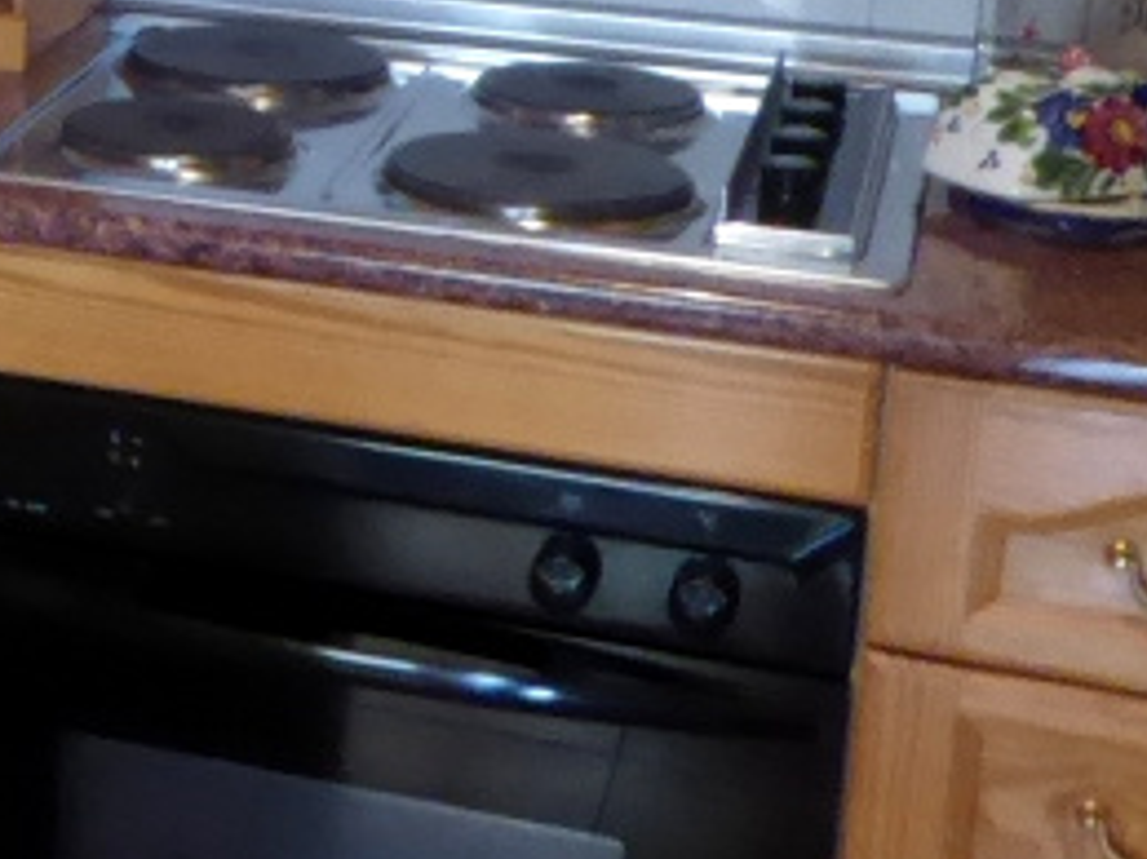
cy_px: 0
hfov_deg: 18.0
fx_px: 3146
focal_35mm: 95
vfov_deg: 15.3
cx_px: -673
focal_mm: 4.3
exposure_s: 1/13
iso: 800
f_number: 5.6
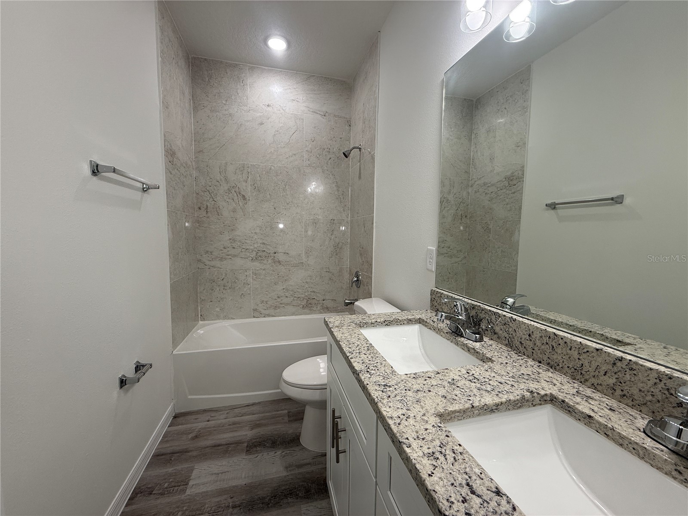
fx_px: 278
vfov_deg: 85.7
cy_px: 258
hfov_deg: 102.1
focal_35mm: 14
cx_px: 344
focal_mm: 2.22
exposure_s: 1/120
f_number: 2.2
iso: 80
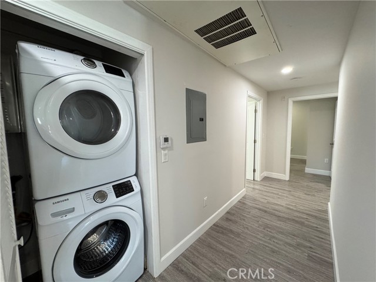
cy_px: 141
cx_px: 188
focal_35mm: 14
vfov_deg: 85.7
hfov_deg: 102.1
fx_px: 152
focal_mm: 2.22
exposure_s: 1/120
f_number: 2.2
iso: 320
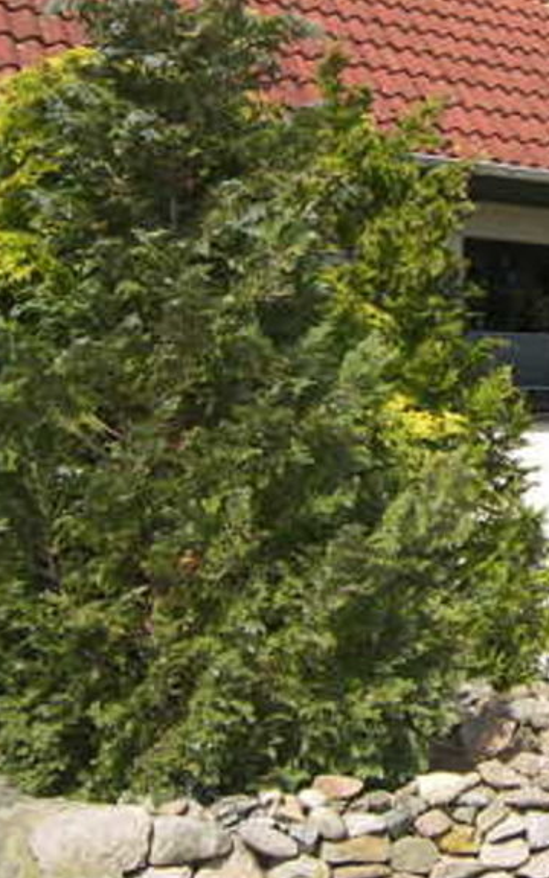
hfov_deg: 22.1
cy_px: 290
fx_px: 1269
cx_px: 703
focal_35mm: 53
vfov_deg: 37.8
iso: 50
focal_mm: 5
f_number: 2.8
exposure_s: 1/800
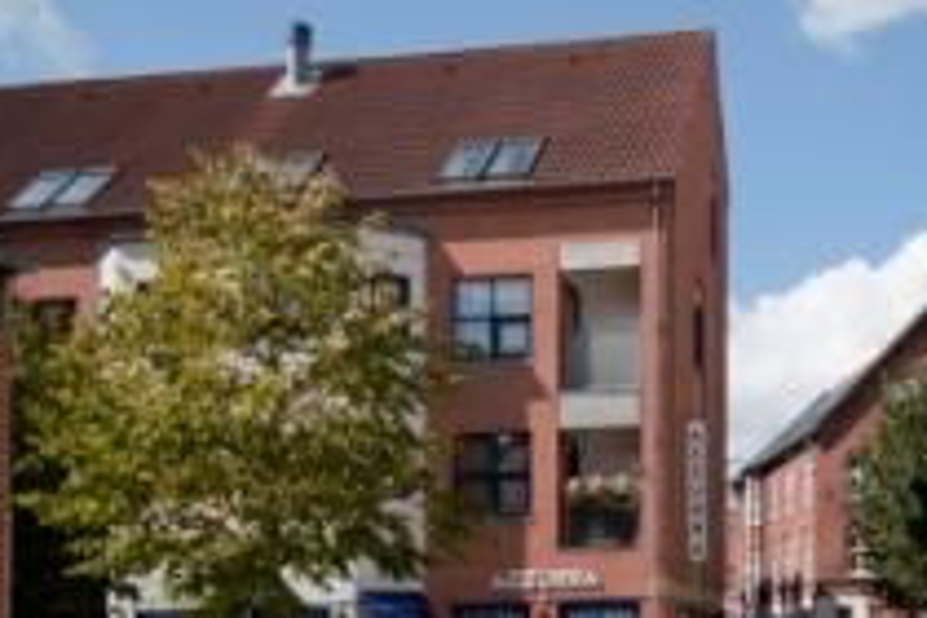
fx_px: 1983
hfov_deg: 25.6
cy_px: 550
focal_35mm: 77
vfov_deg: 17.5
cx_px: 817
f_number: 5.6
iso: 200
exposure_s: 1/1000
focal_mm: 24
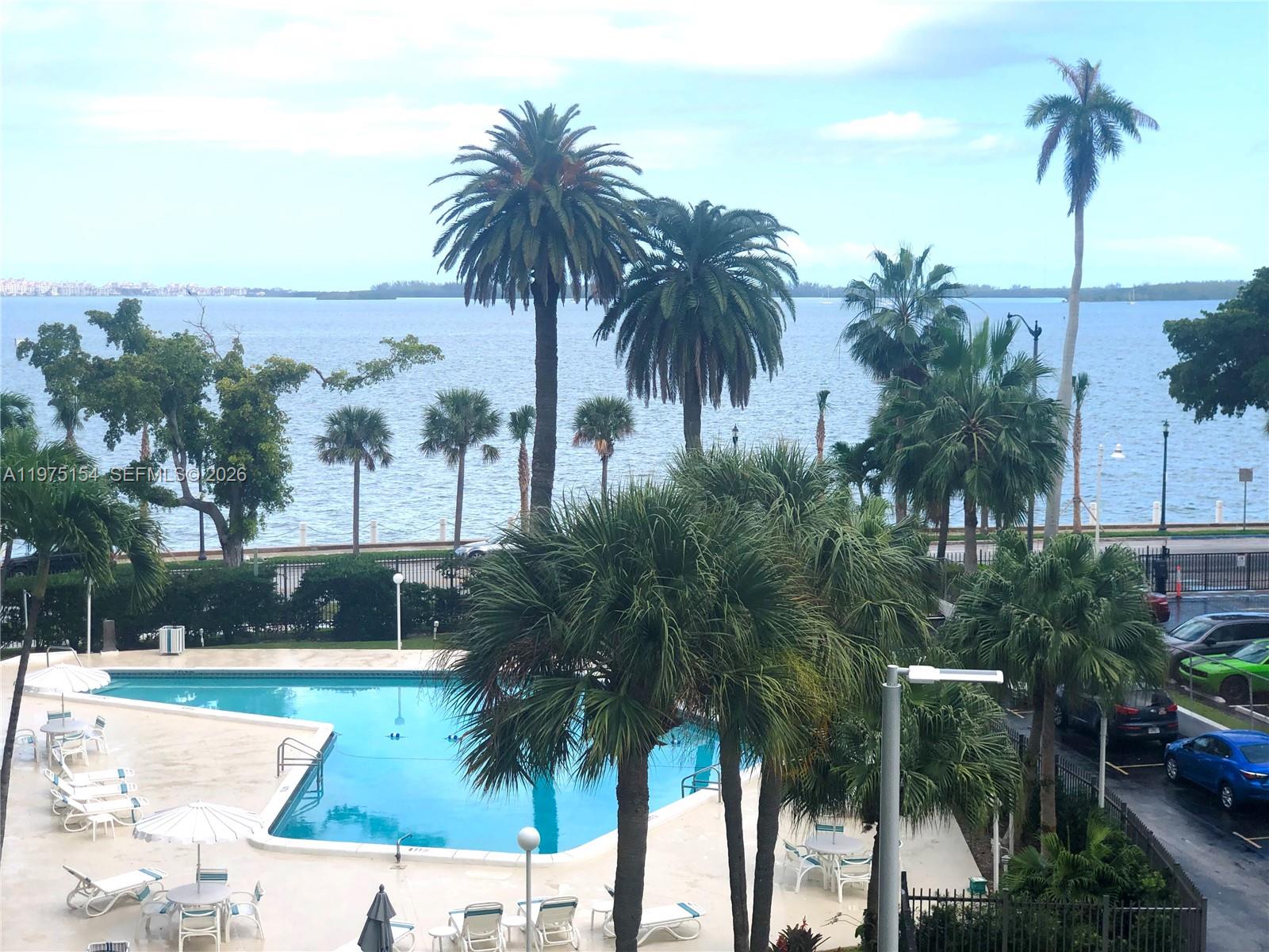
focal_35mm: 52
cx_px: 634
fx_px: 1906
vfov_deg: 28.0
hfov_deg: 36.8
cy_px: 476
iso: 16
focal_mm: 6
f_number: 2.4
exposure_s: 1/656
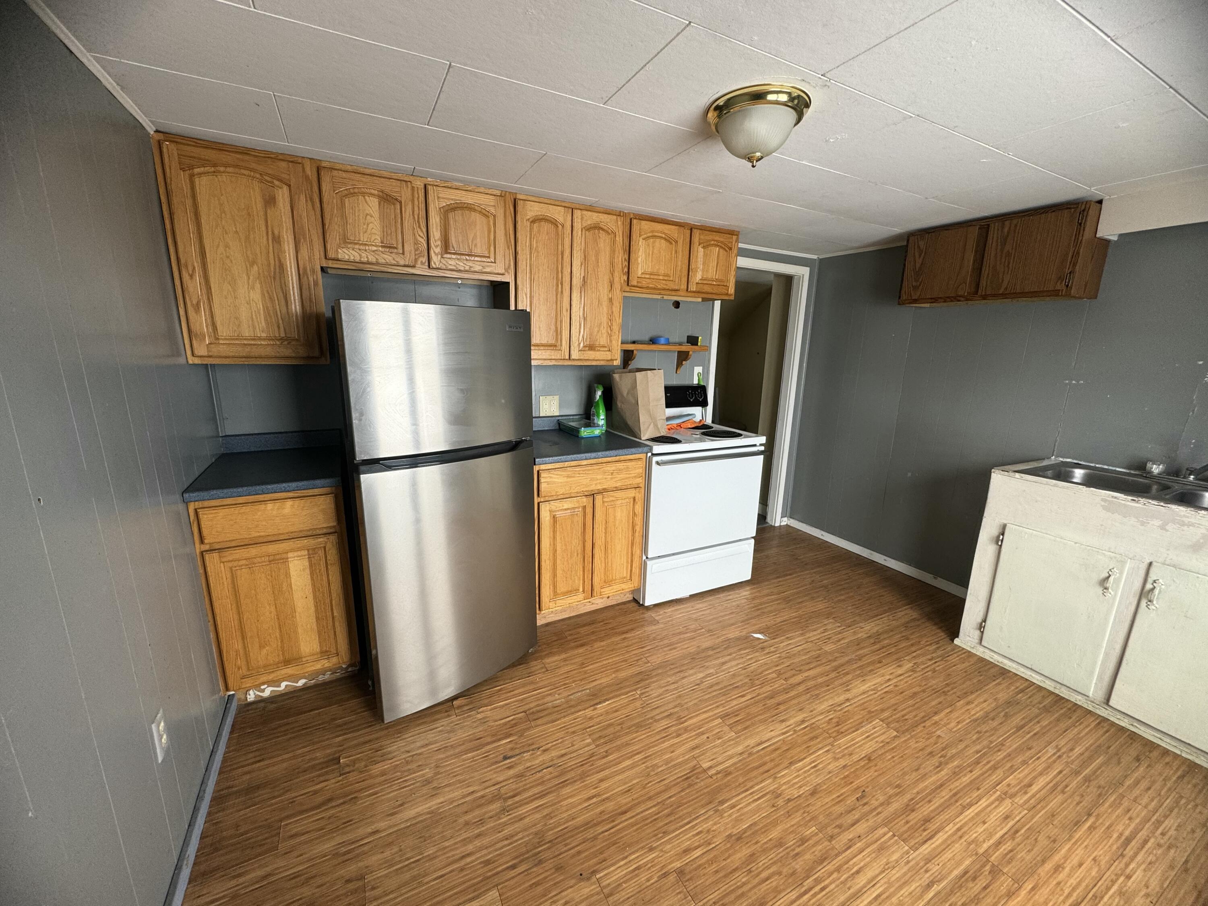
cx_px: 604
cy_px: 453
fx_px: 489
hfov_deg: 102.1
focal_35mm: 14
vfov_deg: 85.7
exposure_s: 1/99
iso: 80
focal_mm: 2.22
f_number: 2.2
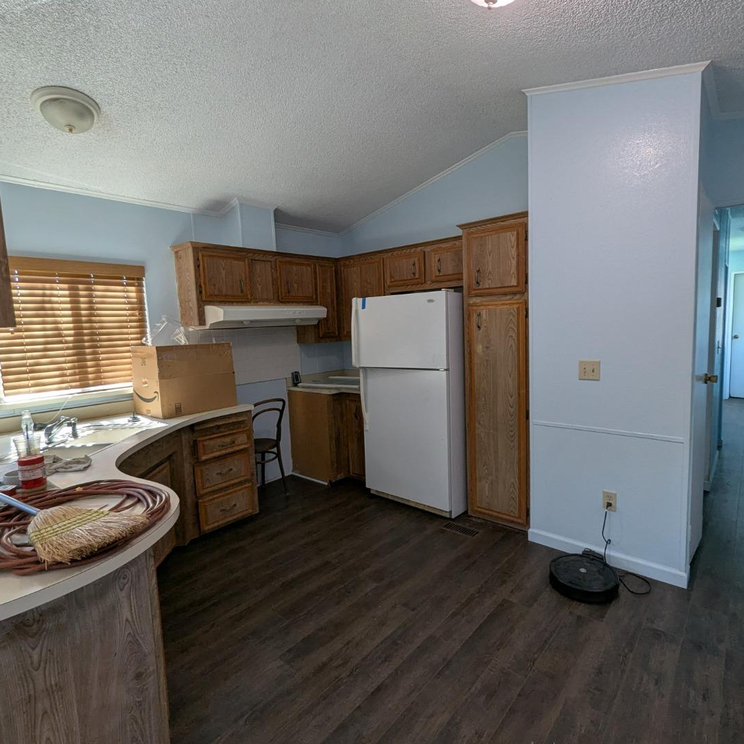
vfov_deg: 87.4
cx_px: 388
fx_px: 389
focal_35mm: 16
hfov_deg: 87.4
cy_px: 362
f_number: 2.2
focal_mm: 1.95
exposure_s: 1/25
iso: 69
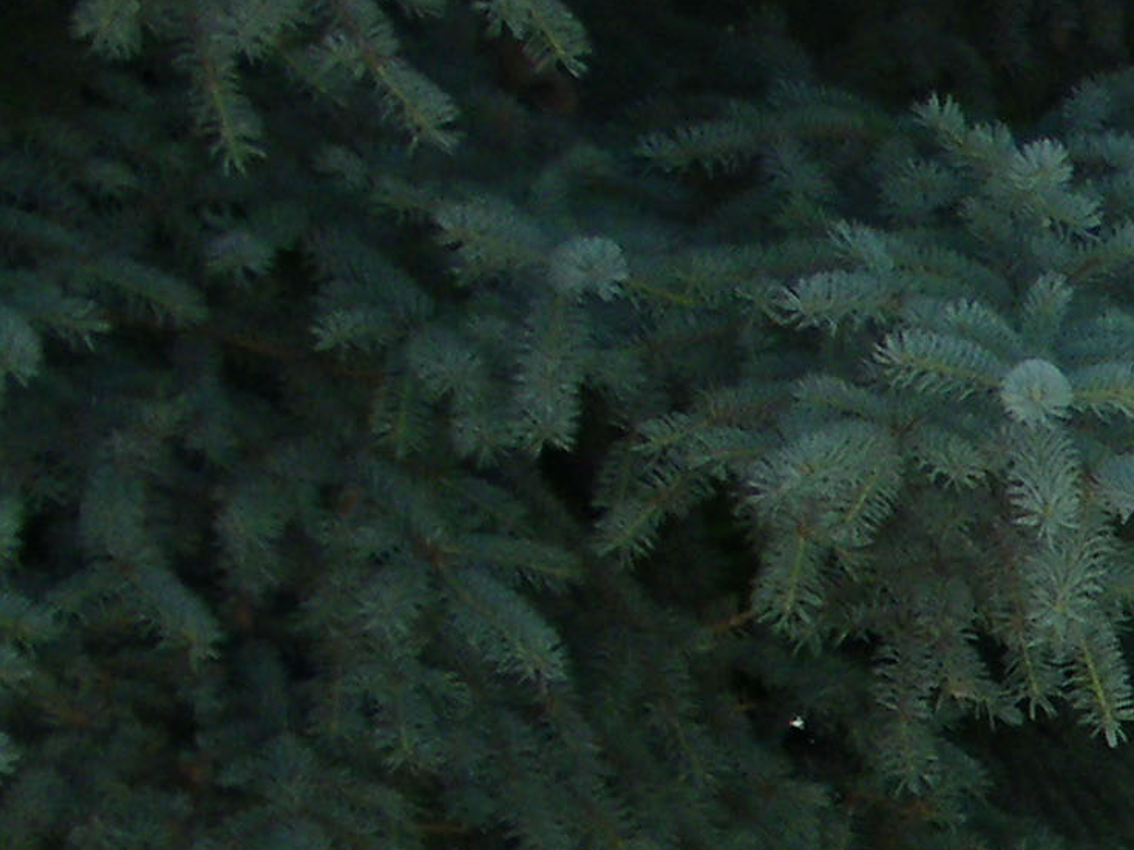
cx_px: 2718
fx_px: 5698
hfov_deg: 10.0
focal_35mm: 174
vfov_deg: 8.4
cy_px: 1069
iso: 80
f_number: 7.4
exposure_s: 1/125
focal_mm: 6.3
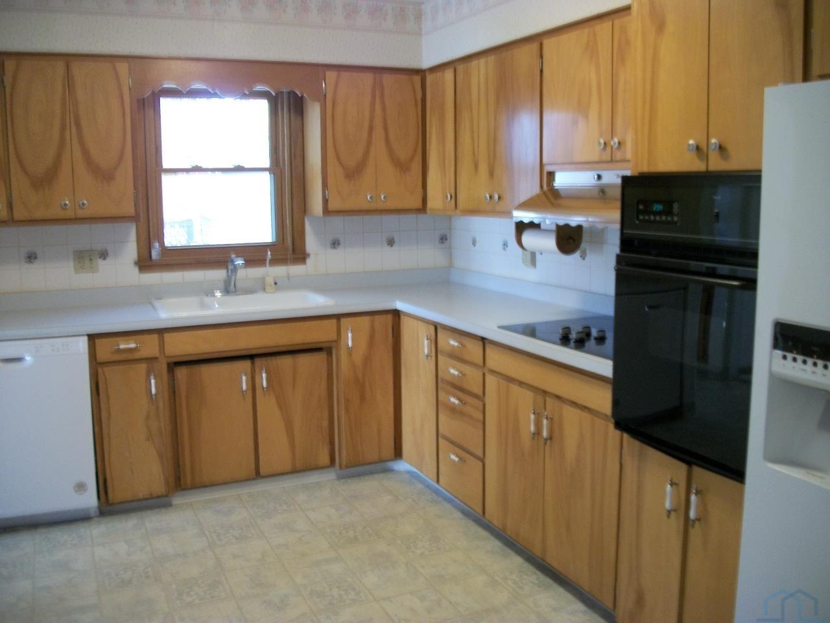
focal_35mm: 32
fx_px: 767
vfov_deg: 44.2
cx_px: 415
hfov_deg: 56.8
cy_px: 312
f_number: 2.9
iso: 160
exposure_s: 1/13
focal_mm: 5.7
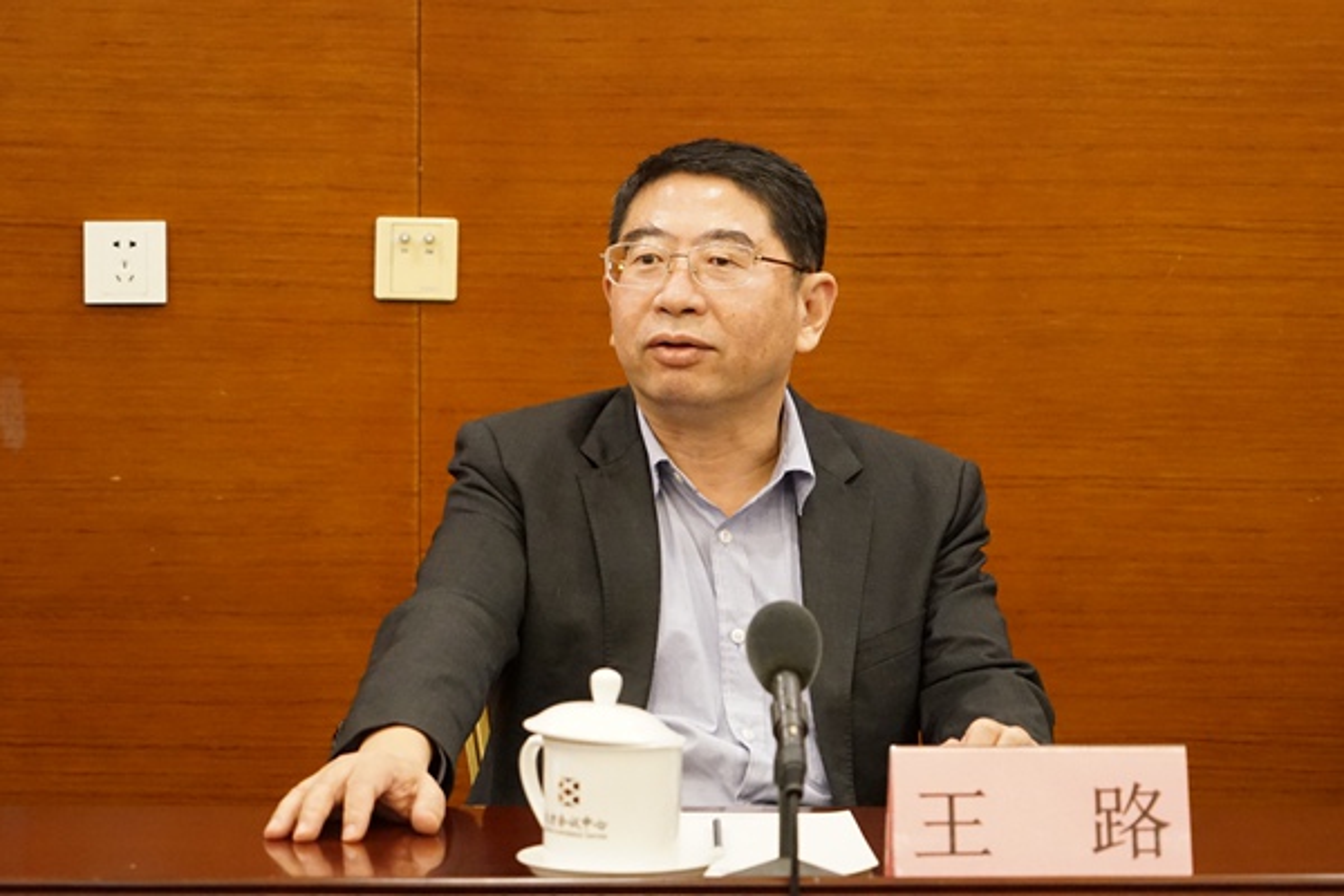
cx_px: 672
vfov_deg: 13.6
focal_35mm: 101
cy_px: 448
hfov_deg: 20.2
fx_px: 3770
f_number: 5.6
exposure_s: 1/80
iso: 6400
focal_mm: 101
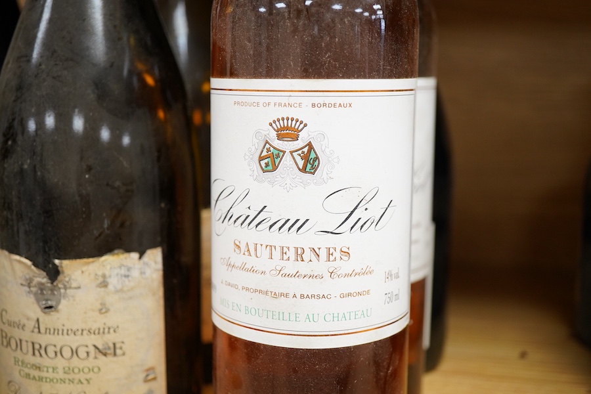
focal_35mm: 45
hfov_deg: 43.6
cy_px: 197
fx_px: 739
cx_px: 296
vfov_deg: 29.9
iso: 1250
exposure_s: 1/125
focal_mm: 30
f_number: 5.6
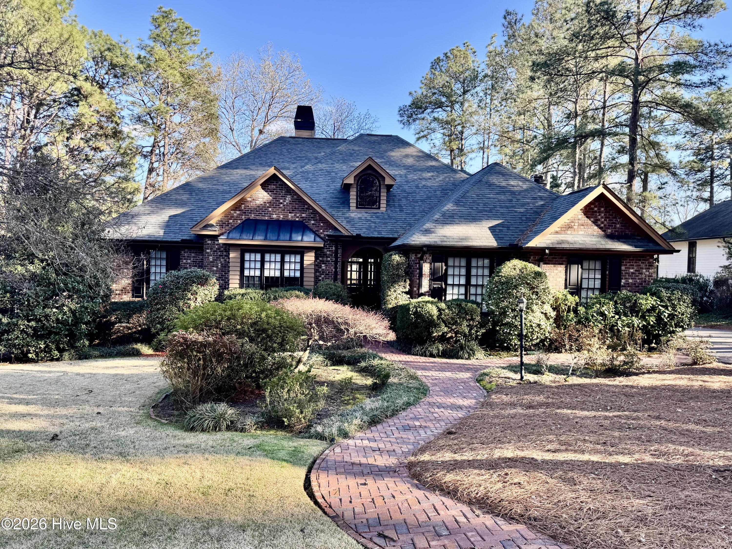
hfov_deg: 71.6
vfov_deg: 56.8
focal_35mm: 24
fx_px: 508
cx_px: 366
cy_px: 274
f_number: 1.78
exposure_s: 1/397
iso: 80
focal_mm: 6.76
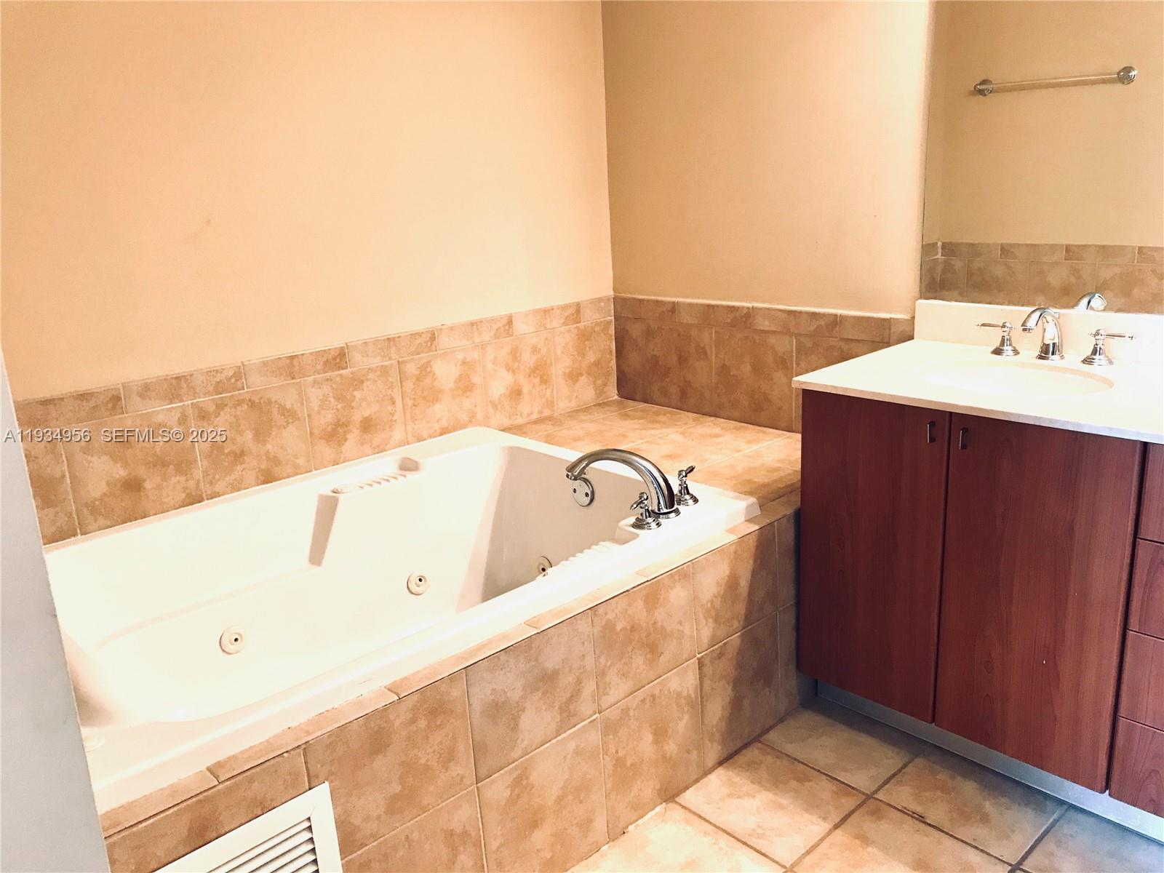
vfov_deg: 49.7
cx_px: 582
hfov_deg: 63.4
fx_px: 942
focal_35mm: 28
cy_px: 436
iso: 40
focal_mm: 3.99
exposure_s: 1/20
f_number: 1.8
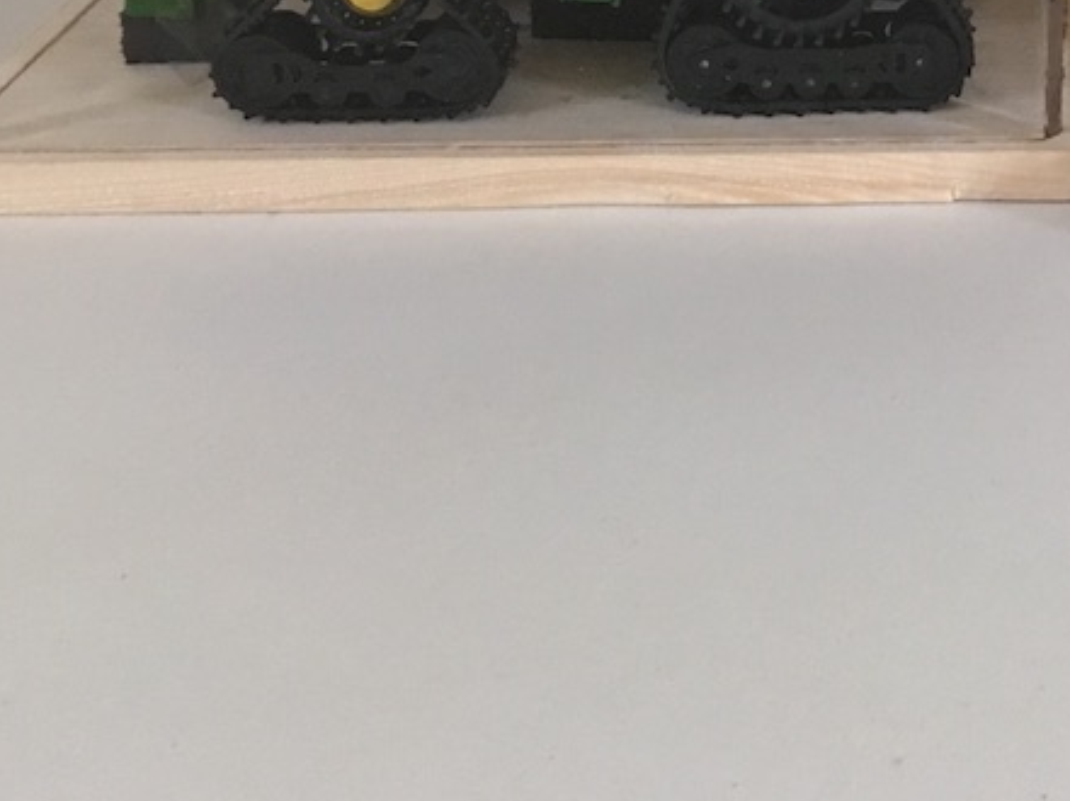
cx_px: 1199
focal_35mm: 79
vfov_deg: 17.5
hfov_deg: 23.1
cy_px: -223
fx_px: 2440
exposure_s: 1/17
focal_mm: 4.15
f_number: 2.2
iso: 125
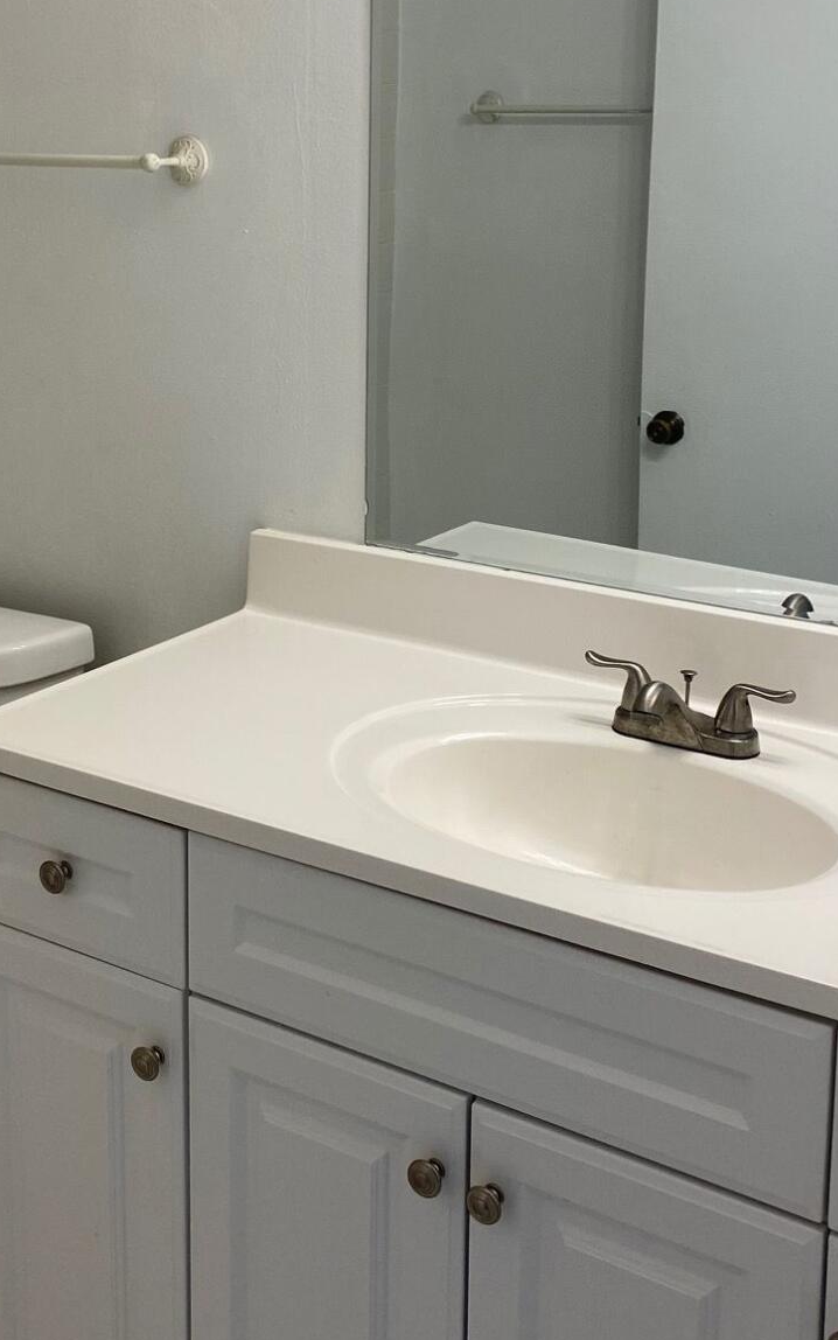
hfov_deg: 26.8
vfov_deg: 41.0
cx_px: 300
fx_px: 1753
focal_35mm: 48
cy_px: 384
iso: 80
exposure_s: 1/120
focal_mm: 4.25
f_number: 1.8
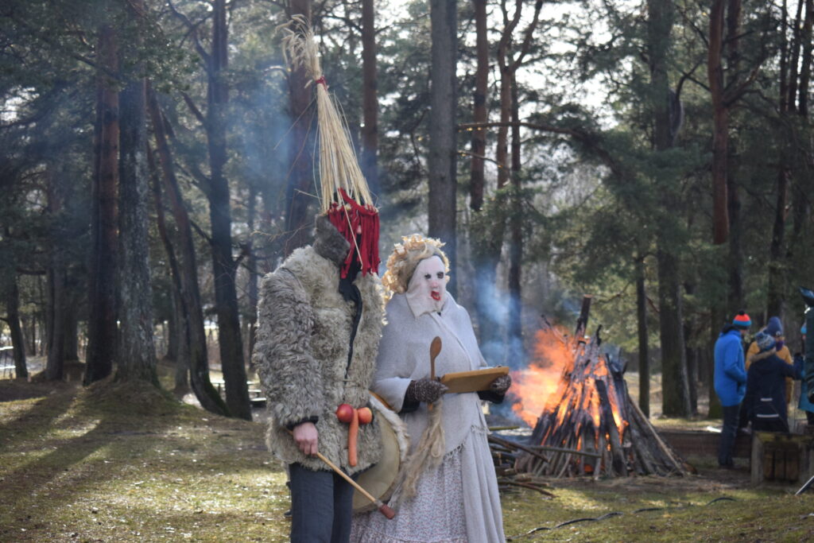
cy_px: 272
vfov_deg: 16.6
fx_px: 1866
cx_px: 407
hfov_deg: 24.6
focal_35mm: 82
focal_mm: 55
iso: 900
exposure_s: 1/500
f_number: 5.6
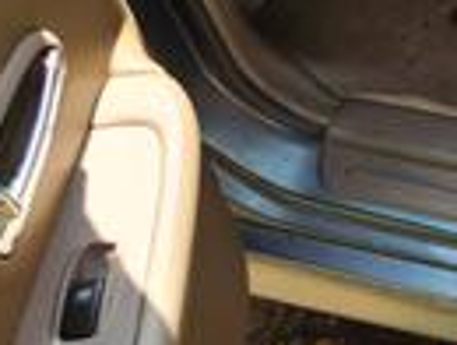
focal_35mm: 89
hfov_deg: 18.5
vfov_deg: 14.4
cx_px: 752
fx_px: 1177
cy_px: -303
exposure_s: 1/180
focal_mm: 5.4
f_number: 1.8
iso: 50
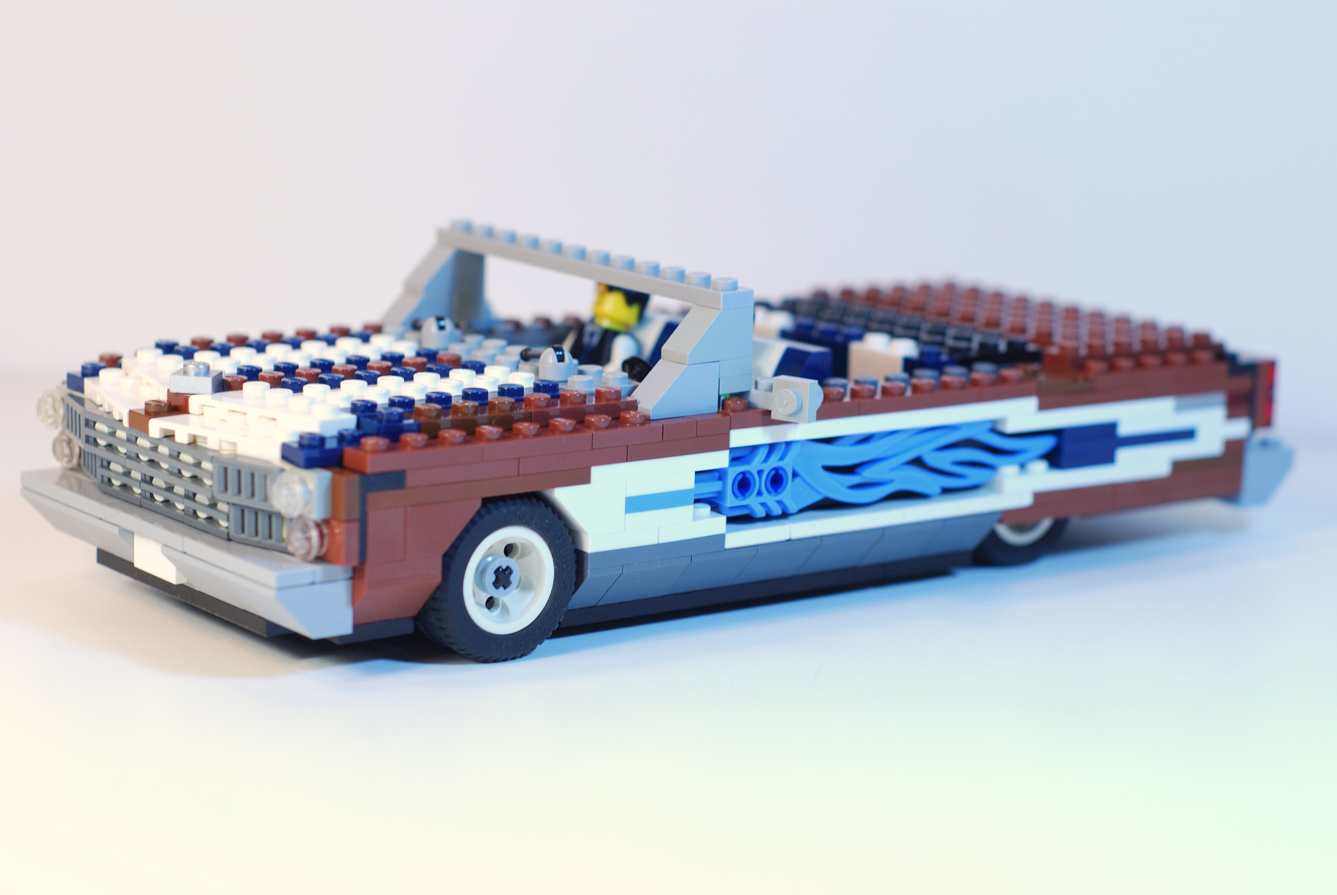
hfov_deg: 27.0
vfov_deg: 18.2
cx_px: 668
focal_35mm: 75
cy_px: 448
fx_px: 2789
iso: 200
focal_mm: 50
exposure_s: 1/50
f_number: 4
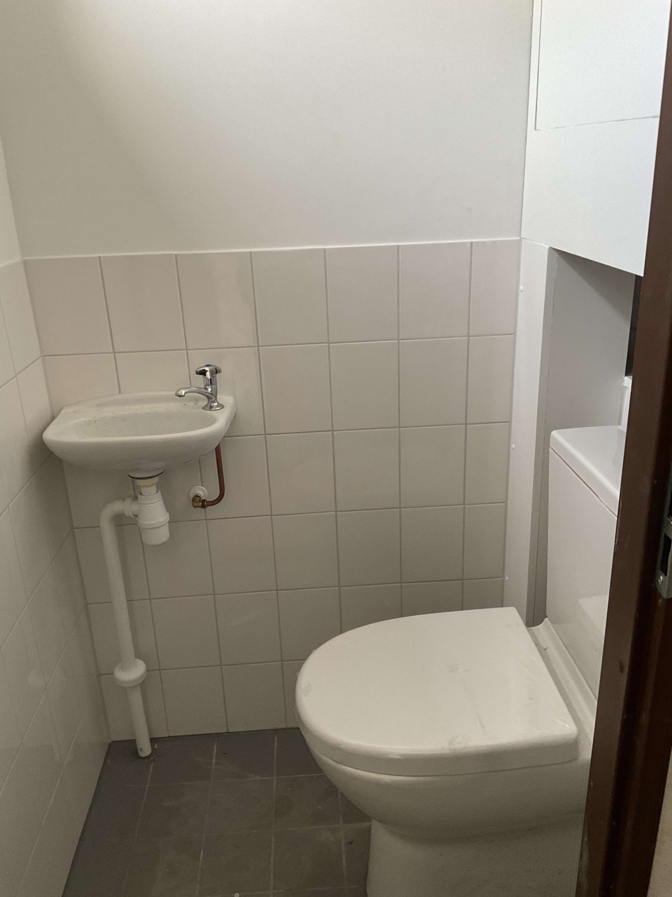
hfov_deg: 48.2
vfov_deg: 61.7
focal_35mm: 29
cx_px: 336
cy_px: 448
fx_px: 751
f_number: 1.8
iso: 100
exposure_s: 1/50
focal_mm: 3
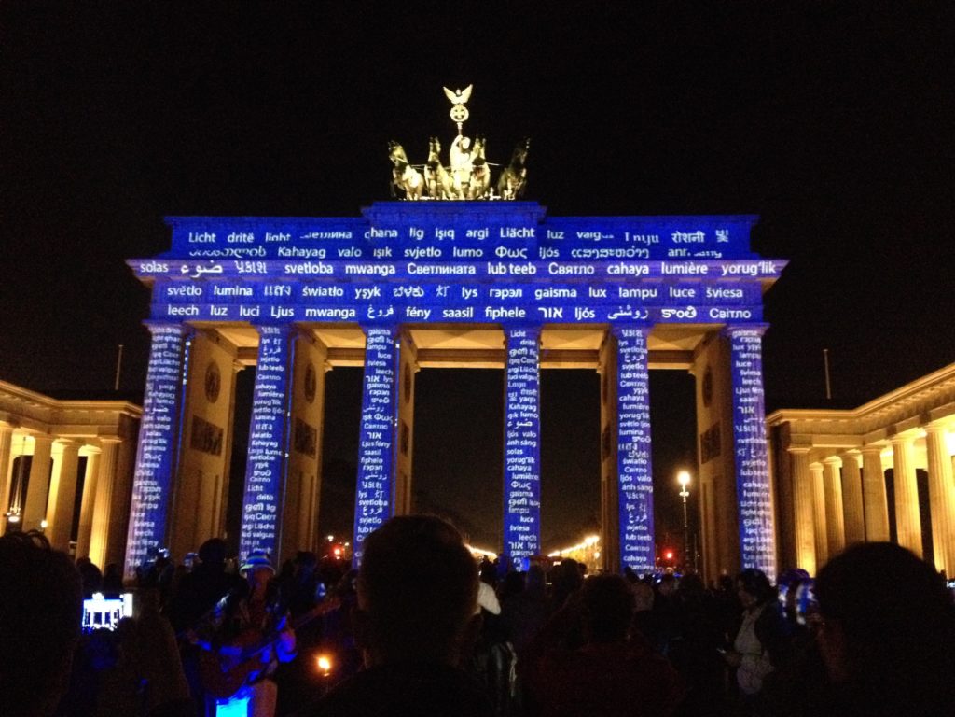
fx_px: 966
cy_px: 358
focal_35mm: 35
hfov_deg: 52.6
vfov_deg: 40.7
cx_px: 478
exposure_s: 1/15
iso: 800
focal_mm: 4.28
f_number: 2.4
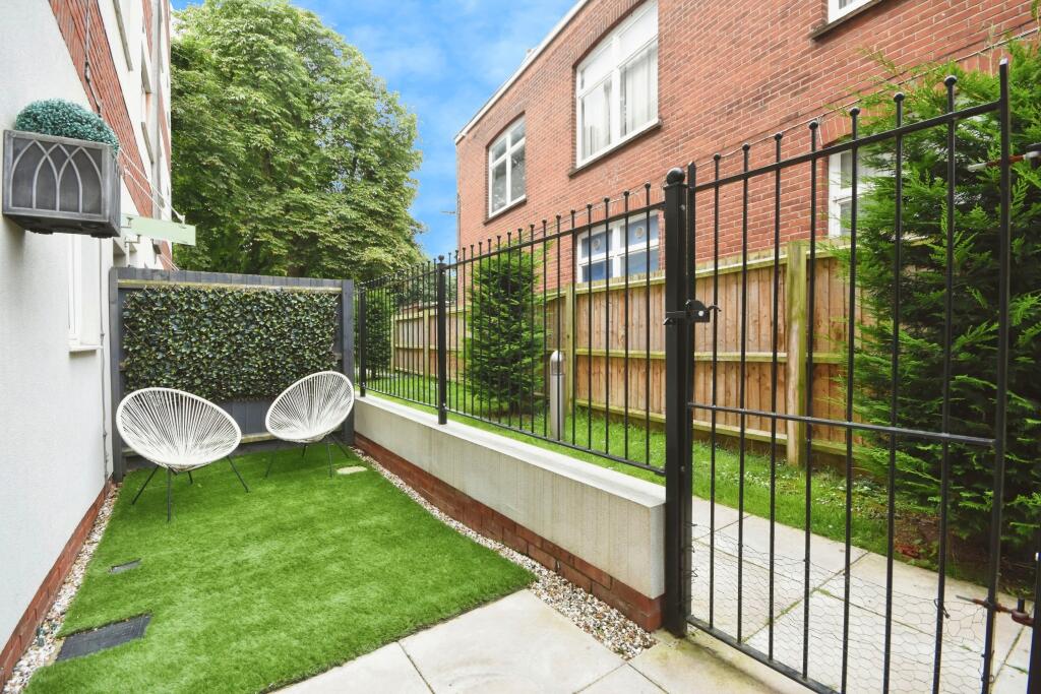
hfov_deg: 100.4
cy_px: 347
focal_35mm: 15
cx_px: 520
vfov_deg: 77.3
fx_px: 434
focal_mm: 10
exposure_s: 1/250
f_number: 8
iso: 800
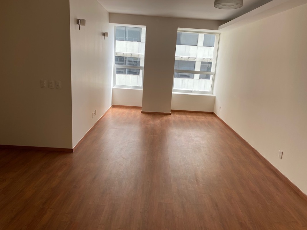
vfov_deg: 53.1
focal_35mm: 26
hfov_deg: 67.3
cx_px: 154
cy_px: 115
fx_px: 231
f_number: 1.8
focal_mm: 4.25
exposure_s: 1/122
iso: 32
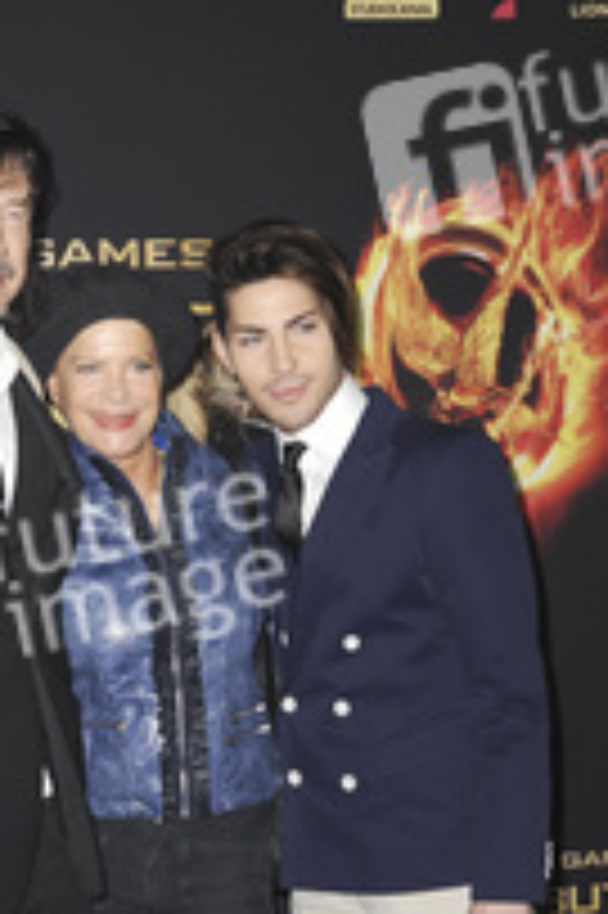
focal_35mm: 122
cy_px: 806
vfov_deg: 16.6
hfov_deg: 11.2
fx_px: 3096
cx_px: 185
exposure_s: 1/200
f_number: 5.6
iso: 200
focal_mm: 62
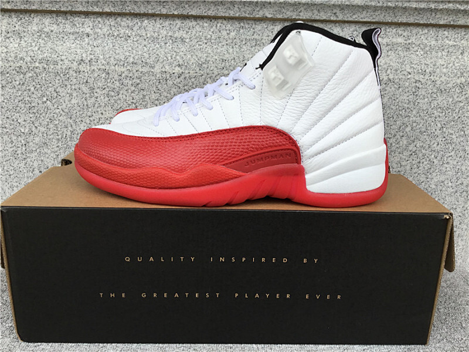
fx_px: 420
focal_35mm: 31
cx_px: 234
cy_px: 176
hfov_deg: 58.4
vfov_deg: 45.4
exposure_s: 1/509
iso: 25
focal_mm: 3.3
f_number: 2.4
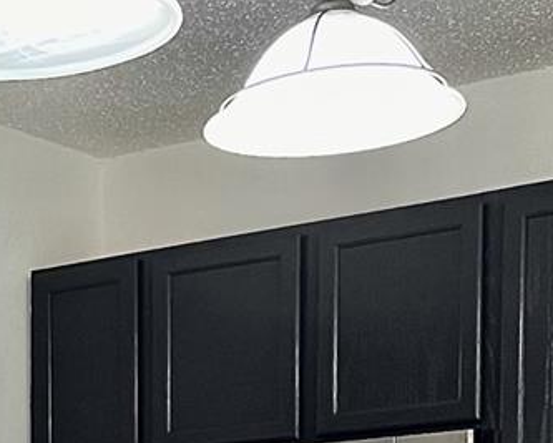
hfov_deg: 15.3
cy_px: 874
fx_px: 1917
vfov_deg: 11.8
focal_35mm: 117
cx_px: -257
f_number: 1.5
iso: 160
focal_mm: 5.7
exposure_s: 1/60
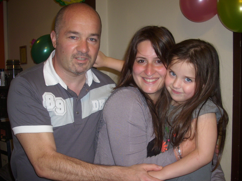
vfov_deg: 35.0
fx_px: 287
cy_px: 108
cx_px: 126
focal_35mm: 41
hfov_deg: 45.8
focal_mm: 6.2
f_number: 2.8
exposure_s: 1/30
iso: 50
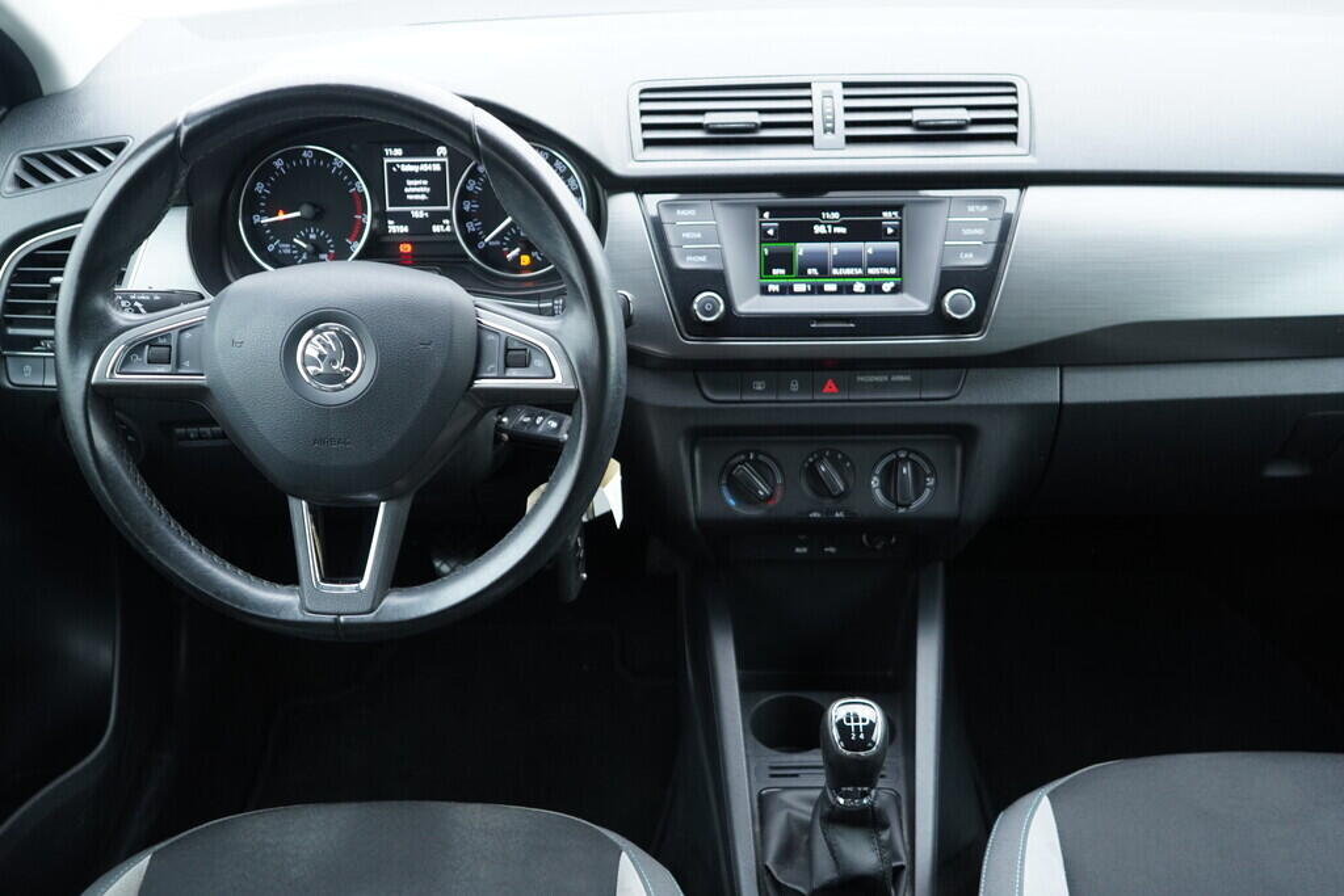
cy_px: 448
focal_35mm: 36
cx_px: 672
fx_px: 1344
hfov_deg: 53.1
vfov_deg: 36.9
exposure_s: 1/40
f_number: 2.8
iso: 500
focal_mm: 24
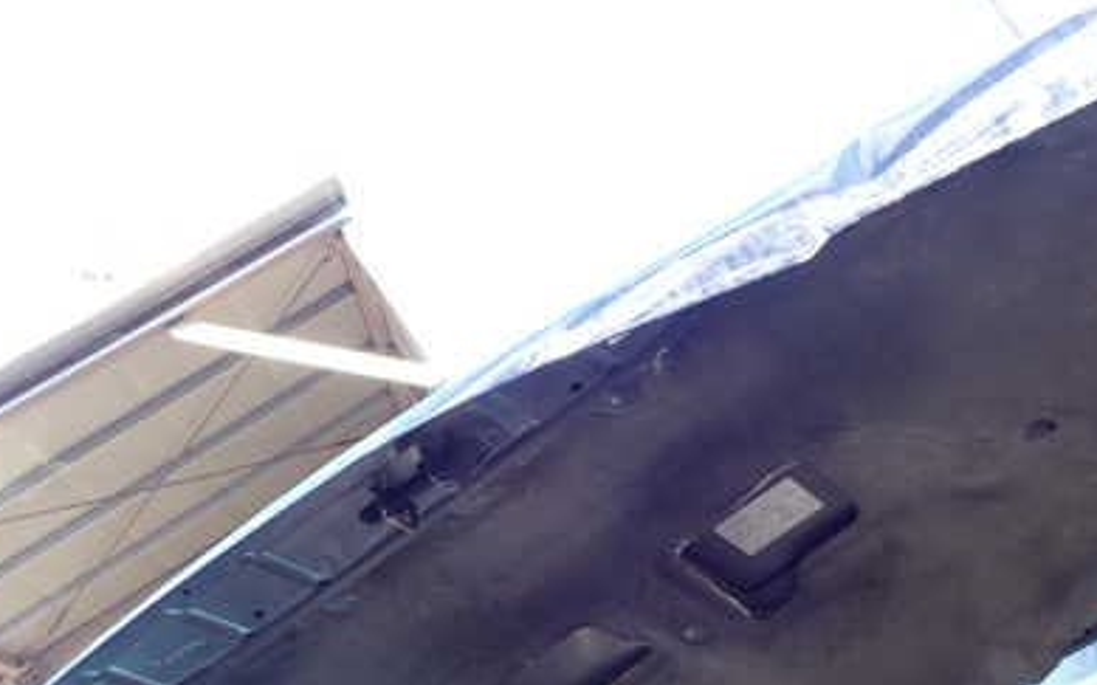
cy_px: 513
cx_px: 668
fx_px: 1465
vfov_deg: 26.0
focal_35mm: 49
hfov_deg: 40.8
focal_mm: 5.4
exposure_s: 1/60
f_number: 3.2
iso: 100
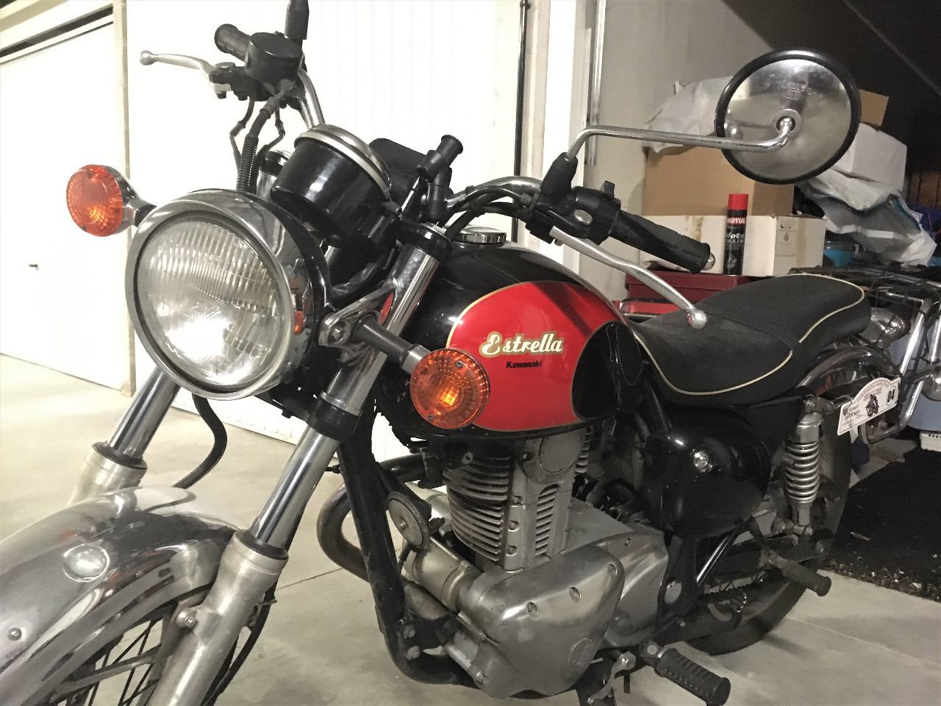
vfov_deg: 48.2
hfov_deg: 61.7
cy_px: 353
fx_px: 788
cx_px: 470
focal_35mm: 29
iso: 800
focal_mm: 4.15
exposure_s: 1/17
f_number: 2.2
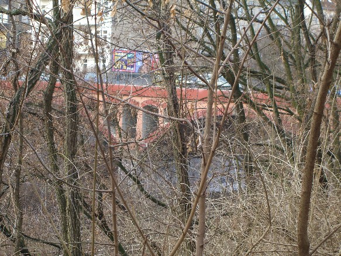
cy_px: 128
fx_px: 1123
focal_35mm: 114
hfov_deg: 17.3
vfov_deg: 13.0
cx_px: 170
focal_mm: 23.7
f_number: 5.1
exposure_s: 1/50
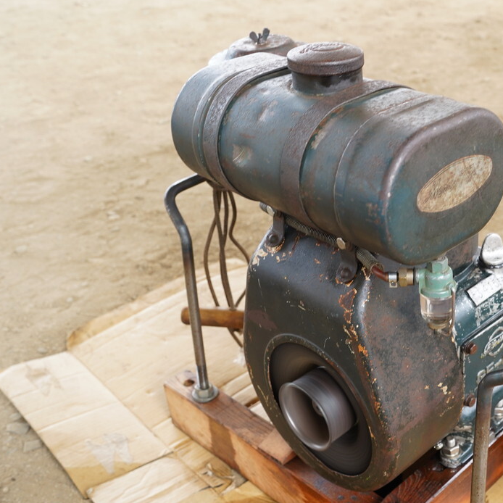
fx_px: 773
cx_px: 407
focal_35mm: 47
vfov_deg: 36.0
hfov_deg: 34.9
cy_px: 285
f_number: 7.1
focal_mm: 32
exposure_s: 1/40
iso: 640
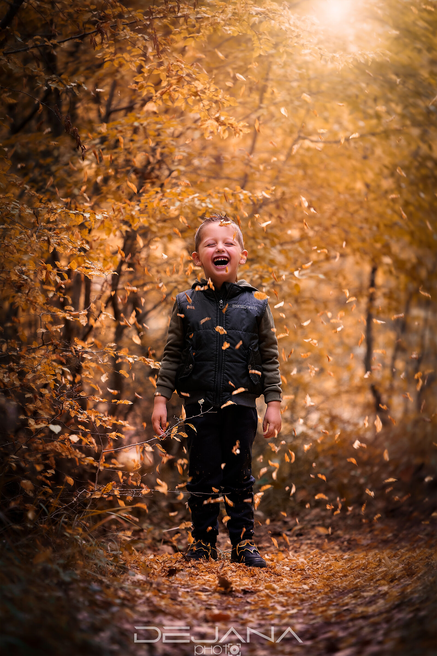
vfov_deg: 10.5
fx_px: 3550
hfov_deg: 7.0
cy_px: 328
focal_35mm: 195
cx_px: 218
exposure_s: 1/250
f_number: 2.8
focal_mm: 195
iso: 400
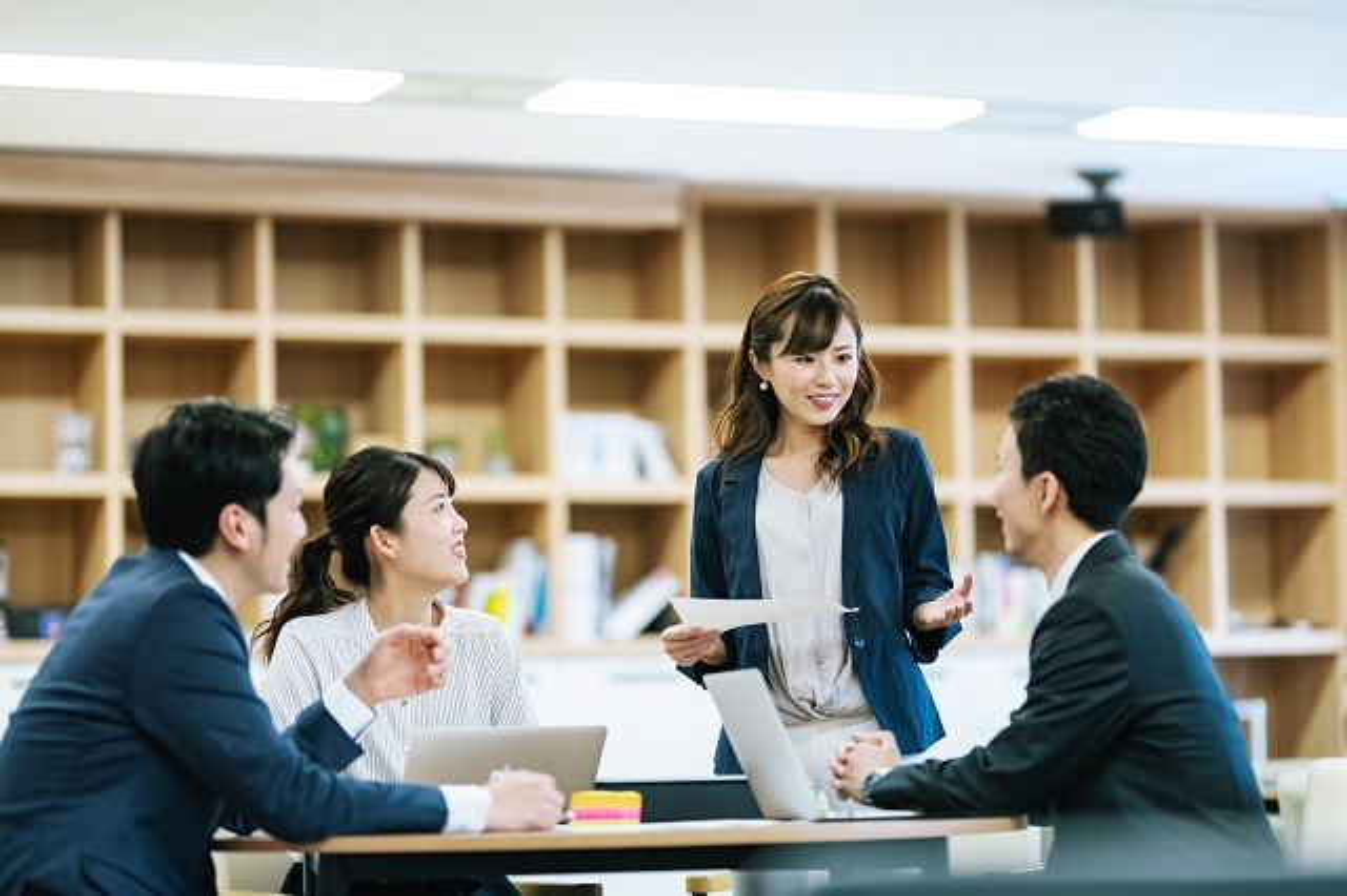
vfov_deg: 13.0
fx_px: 3927
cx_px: 674
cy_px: 448
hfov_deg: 19.5
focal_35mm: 105
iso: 500
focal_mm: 105
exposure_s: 1/200
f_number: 1.4
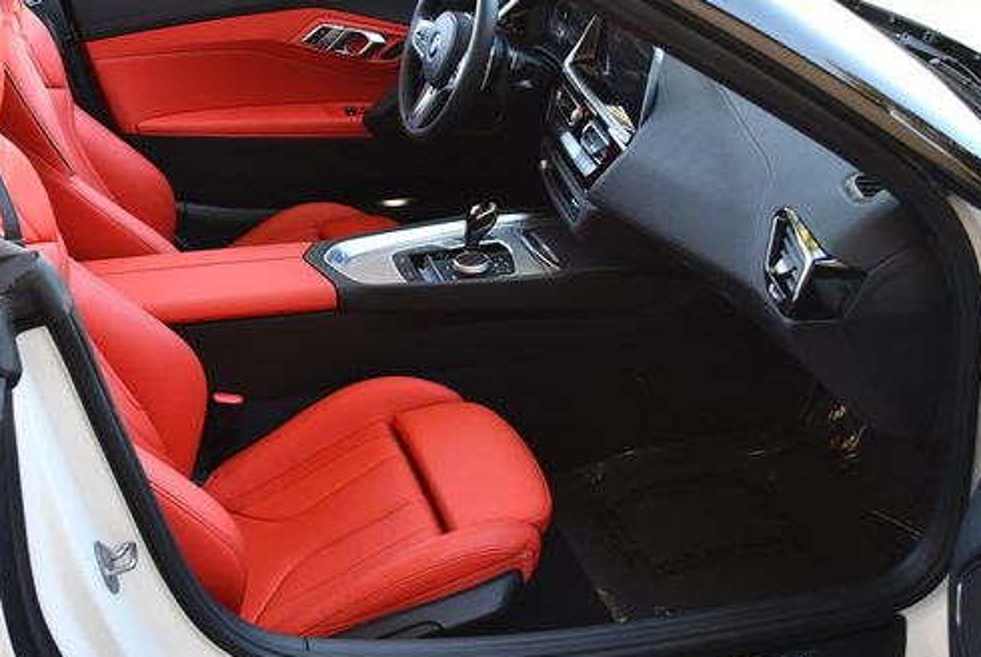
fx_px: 1282
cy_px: 280
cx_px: 364
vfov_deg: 28.7
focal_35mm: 47
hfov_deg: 41.5
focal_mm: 18
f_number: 3.5
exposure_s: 1/250
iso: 500
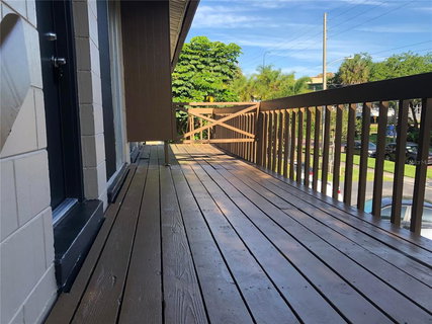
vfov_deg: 49.7
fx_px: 349
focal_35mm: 28
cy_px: 162
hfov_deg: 63.5
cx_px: 216
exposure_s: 1/430
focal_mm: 3.99
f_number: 1.8
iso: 20
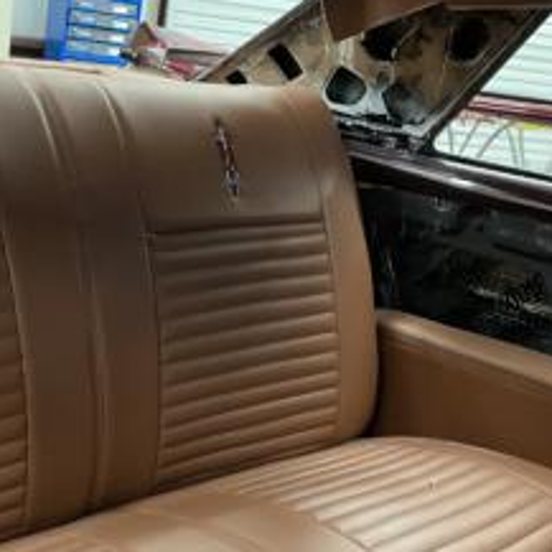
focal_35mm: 53
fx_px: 956
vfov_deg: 31.9
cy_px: 383
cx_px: 102
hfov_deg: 31.3
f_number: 1.8
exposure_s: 1/27
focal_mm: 4.25
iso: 640
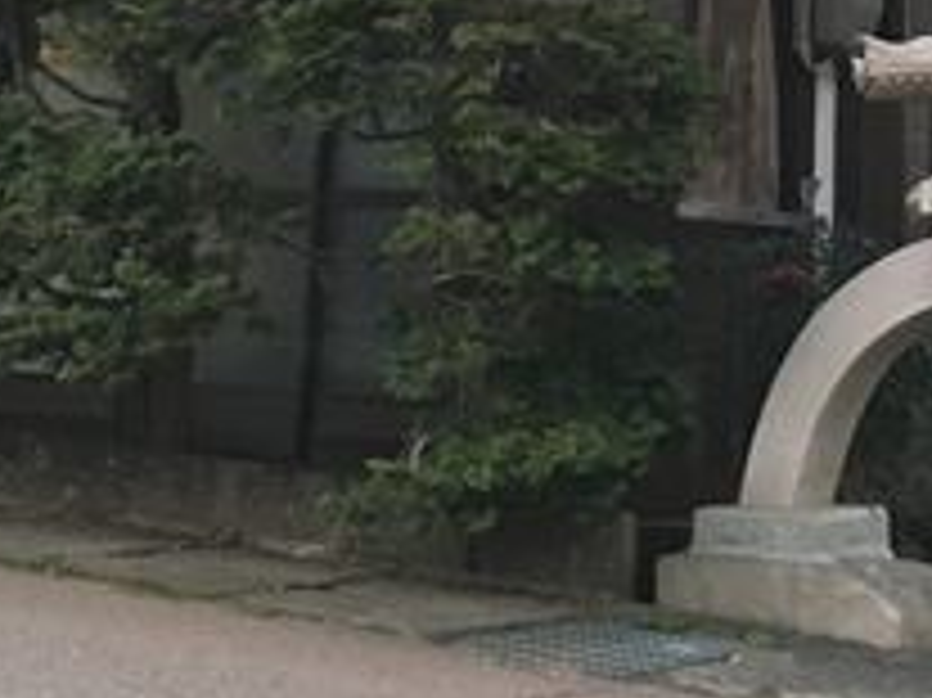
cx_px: 702
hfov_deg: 23.1
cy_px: -261
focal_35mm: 84
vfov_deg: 16.4
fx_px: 2260
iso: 400
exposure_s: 1/15
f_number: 2.2
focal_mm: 4.15
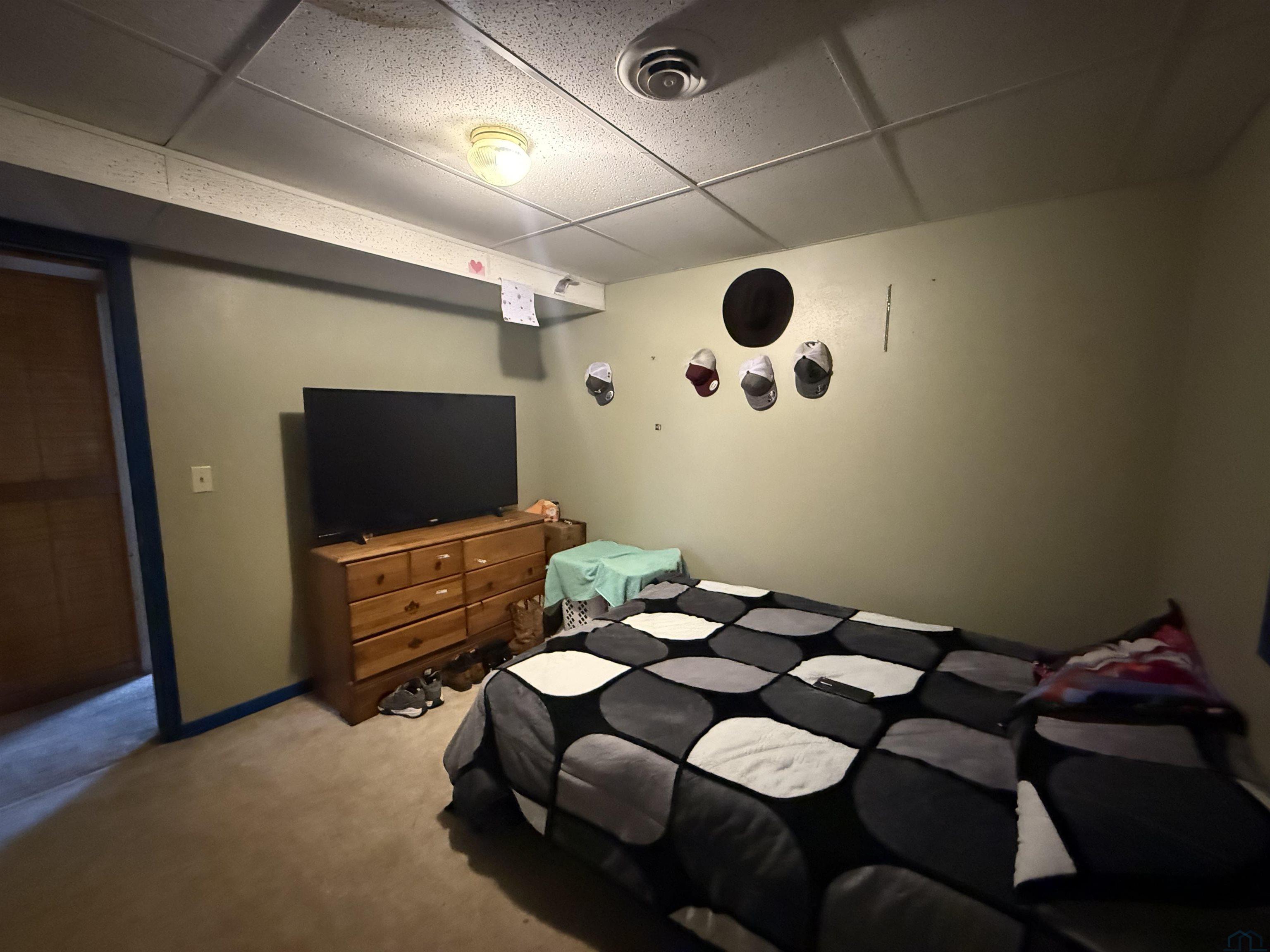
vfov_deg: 85.7
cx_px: 635
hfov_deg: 102.1
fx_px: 514
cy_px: 476
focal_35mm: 14
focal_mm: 2.22
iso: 1600
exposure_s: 1/40
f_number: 2.2
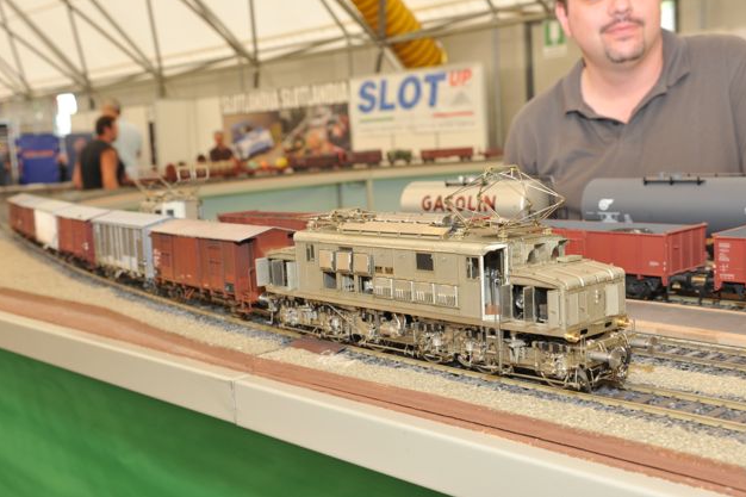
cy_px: 244
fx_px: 953
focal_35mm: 46
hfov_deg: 42.8
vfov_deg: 29.2
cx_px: 377
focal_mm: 45
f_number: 8
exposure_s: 1/50
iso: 640
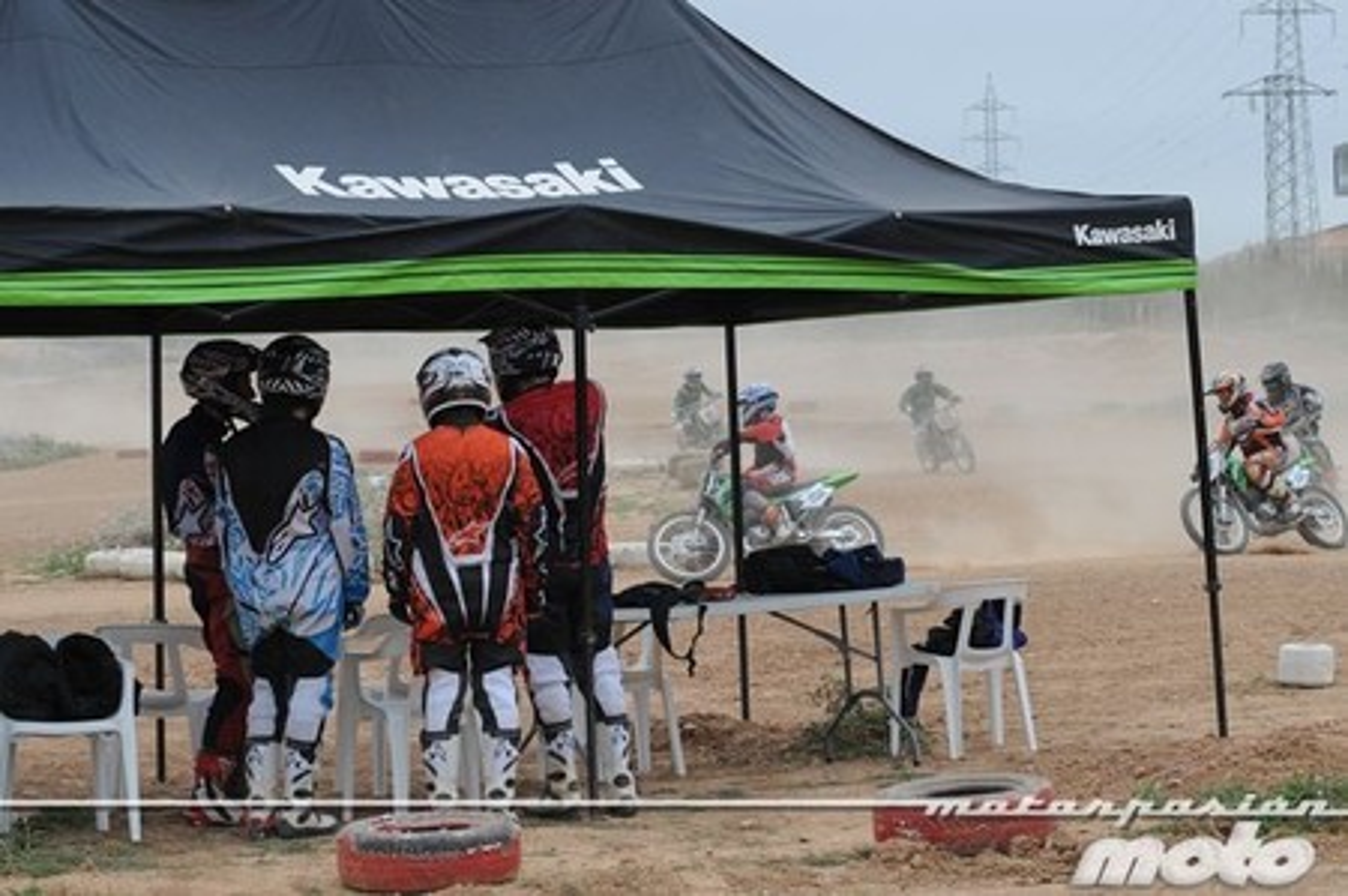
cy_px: 448
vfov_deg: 11.4
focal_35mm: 120
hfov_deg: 17.1
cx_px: 674
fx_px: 4488
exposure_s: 1/400
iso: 320
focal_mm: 80
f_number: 6.3
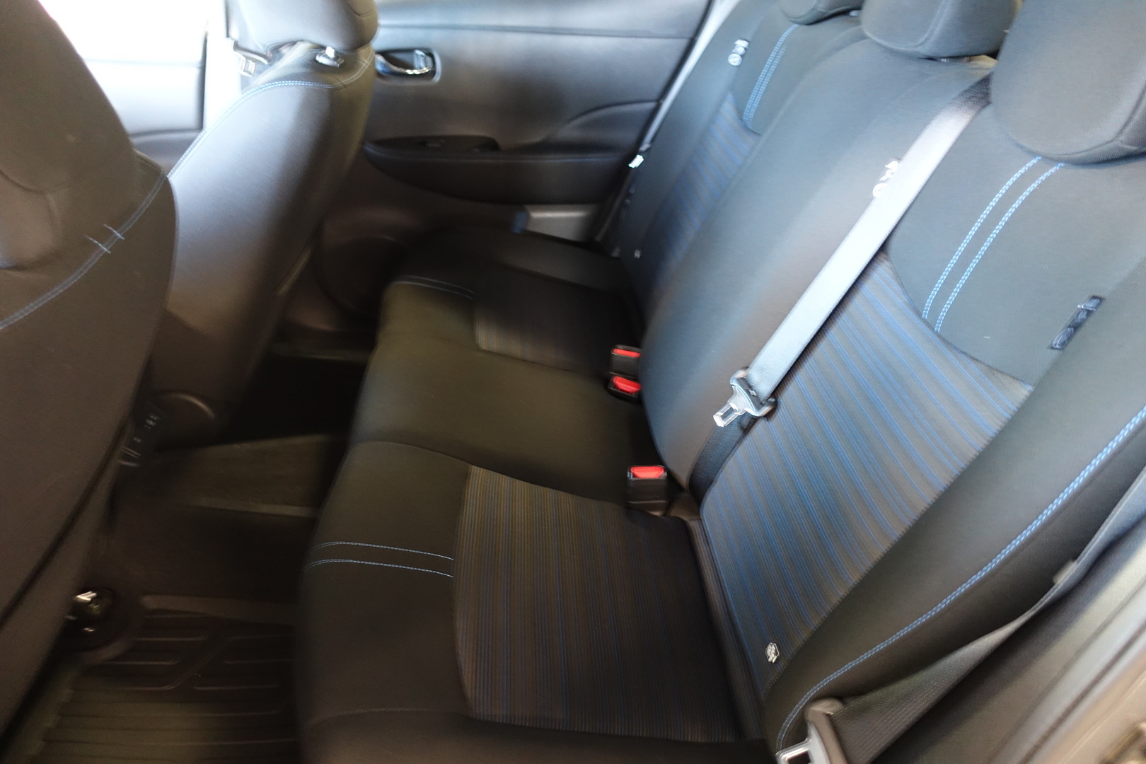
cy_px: 382
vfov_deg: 53.1
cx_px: 573
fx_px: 764
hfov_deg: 73.7
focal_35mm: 24
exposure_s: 1/8
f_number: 1.8
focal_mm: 8.8
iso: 800
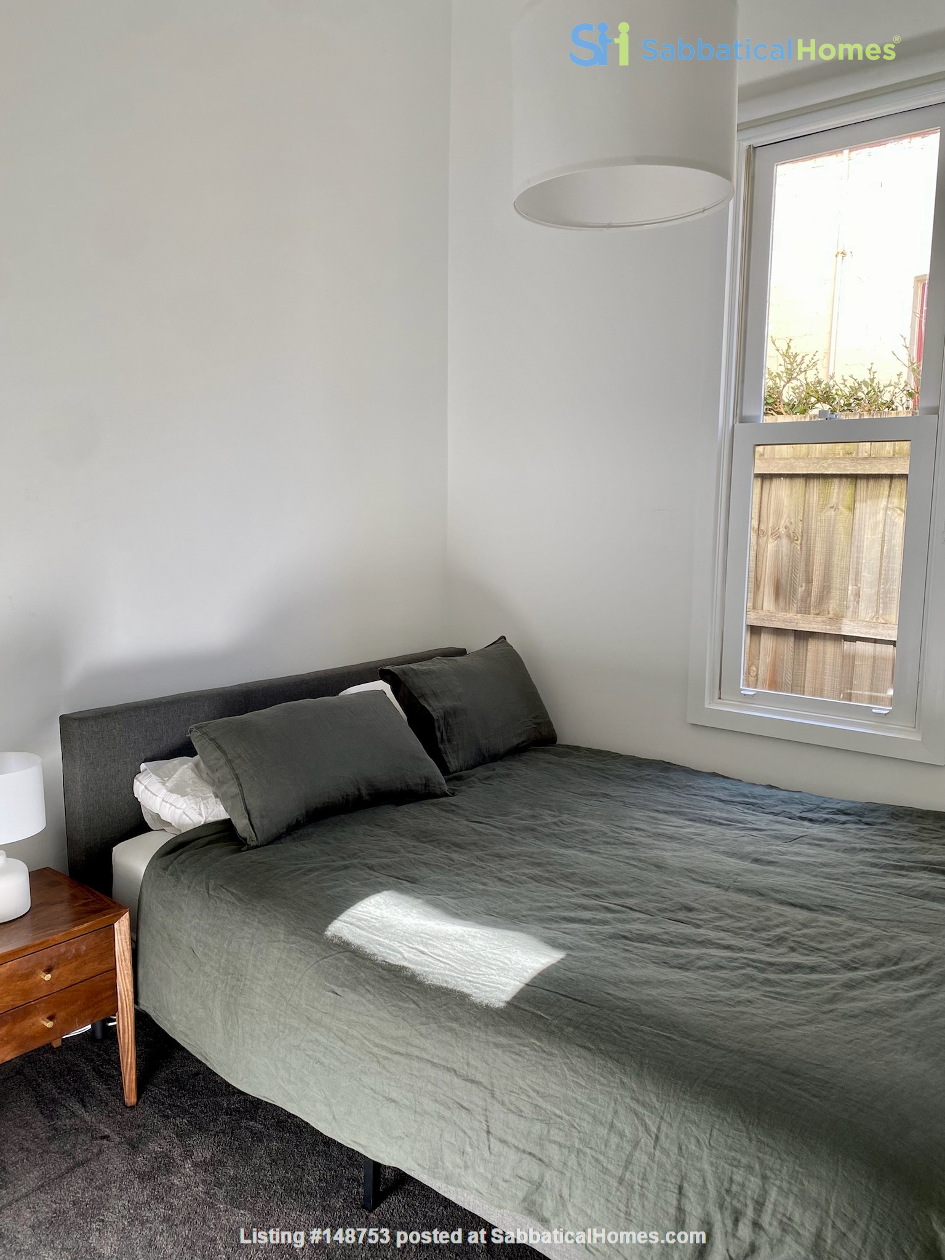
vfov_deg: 67.3
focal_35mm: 26
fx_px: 946
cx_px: 472
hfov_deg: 53.1
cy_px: 630
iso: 40
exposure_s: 1/121
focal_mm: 4.25
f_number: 1.8
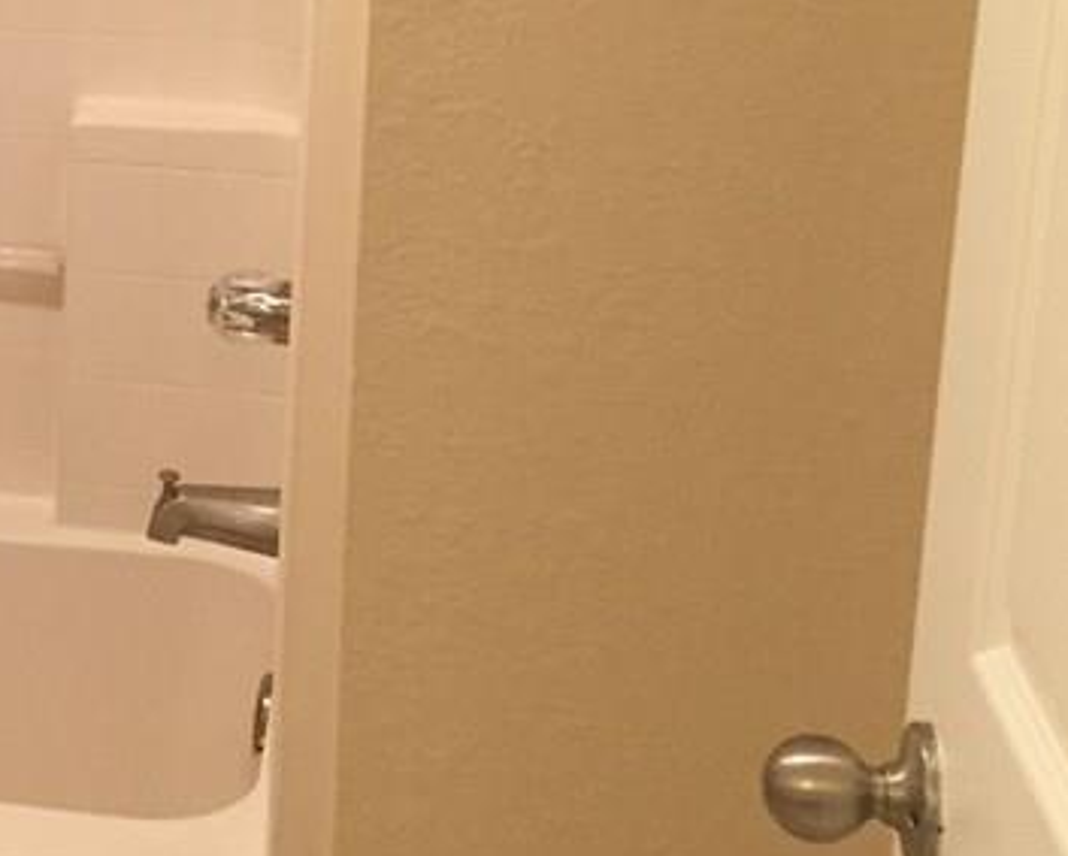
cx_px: -224
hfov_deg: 21.5
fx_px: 2594
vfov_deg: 18.4
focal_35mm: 82
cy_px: 94
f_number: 2.2
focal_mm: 4.15
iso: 200
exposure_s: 1/30
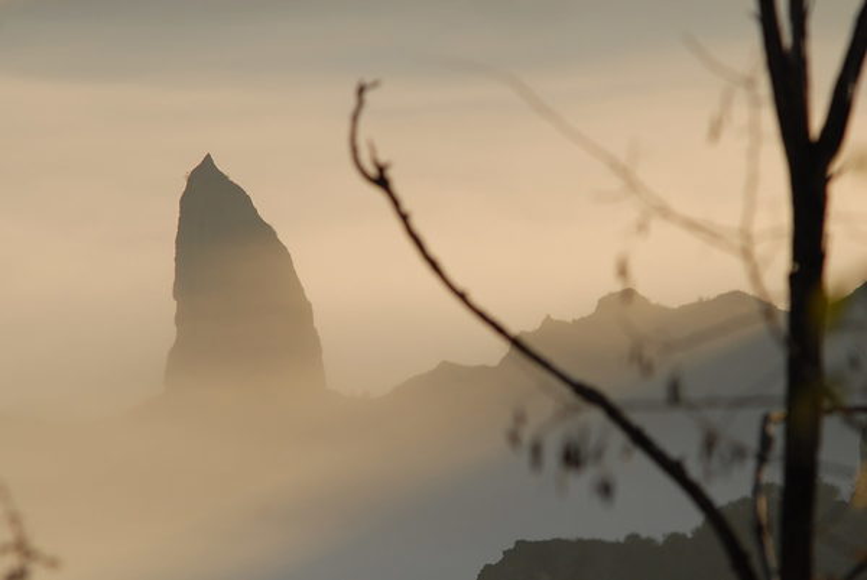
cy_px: 290
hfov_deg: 7.6
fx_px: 6507
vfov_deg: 5.1
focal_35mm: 270
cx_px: 434
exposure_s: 1/1250
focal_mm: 180
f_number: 5.6
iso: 200
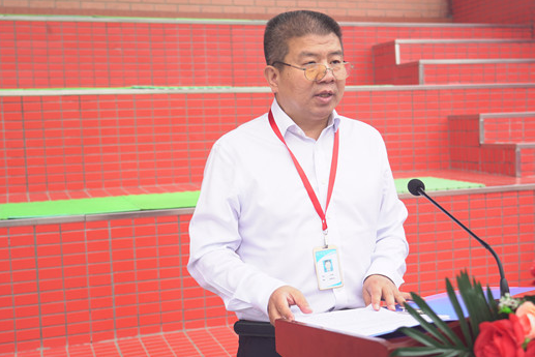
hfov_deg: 40.3
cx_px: 300
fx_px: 728
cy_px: 188
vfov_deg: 27.5
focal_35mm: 49
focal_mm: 39
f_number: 4
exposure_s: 1/125
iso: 200
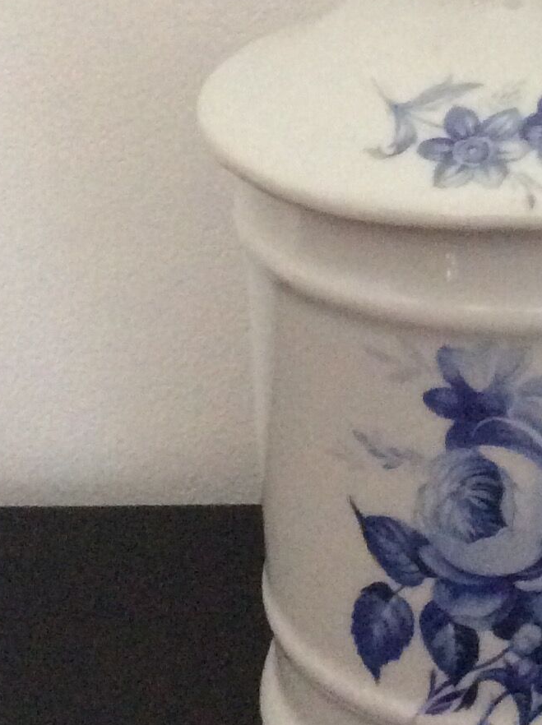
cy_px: 112
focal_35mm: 94
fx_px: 1967
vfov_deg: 20.6
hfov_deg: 15.3
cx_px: 576
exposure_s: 1/17
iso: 320
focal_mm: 3.3
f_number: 2.4
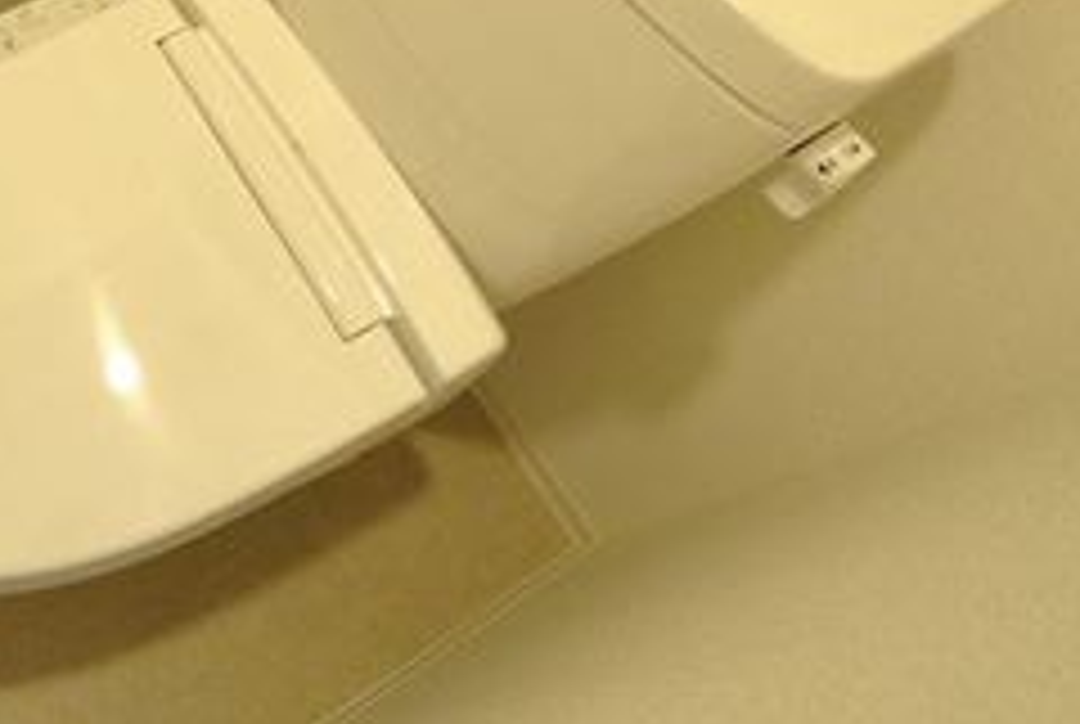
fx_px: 962
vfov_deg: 32.8
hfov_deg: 48.9
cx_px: 18
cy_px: -175
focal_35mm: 32
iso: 800
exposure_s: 1/30
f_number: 4.5
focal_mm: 8
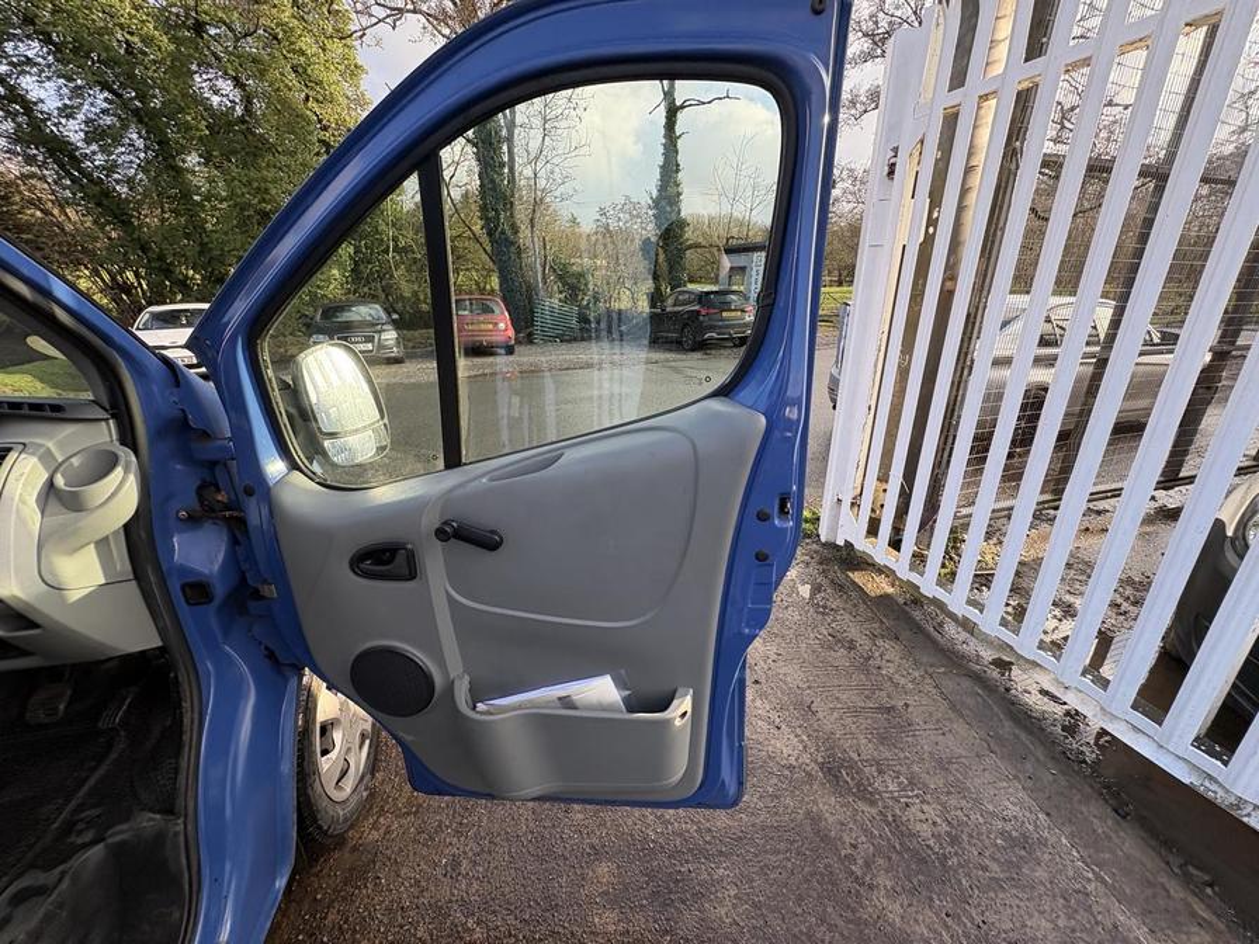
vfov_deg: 85.7
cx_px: 630
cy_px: 472
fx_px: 509
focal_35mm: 14
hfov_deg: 102.1
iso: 64
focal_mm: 2.22
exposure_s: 1/211
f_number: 2.2
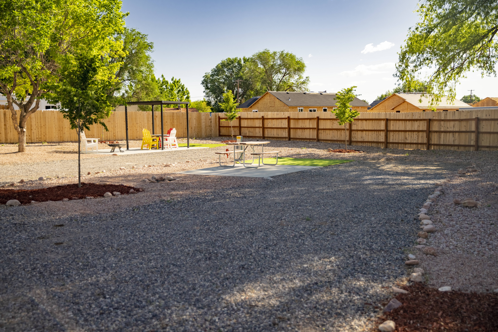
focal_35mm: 40
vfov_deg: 33.4
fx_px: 553
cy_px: 168
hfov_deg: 48.5
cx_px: 245
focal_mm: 39
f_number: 2.8
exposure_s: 1/1600
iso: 500
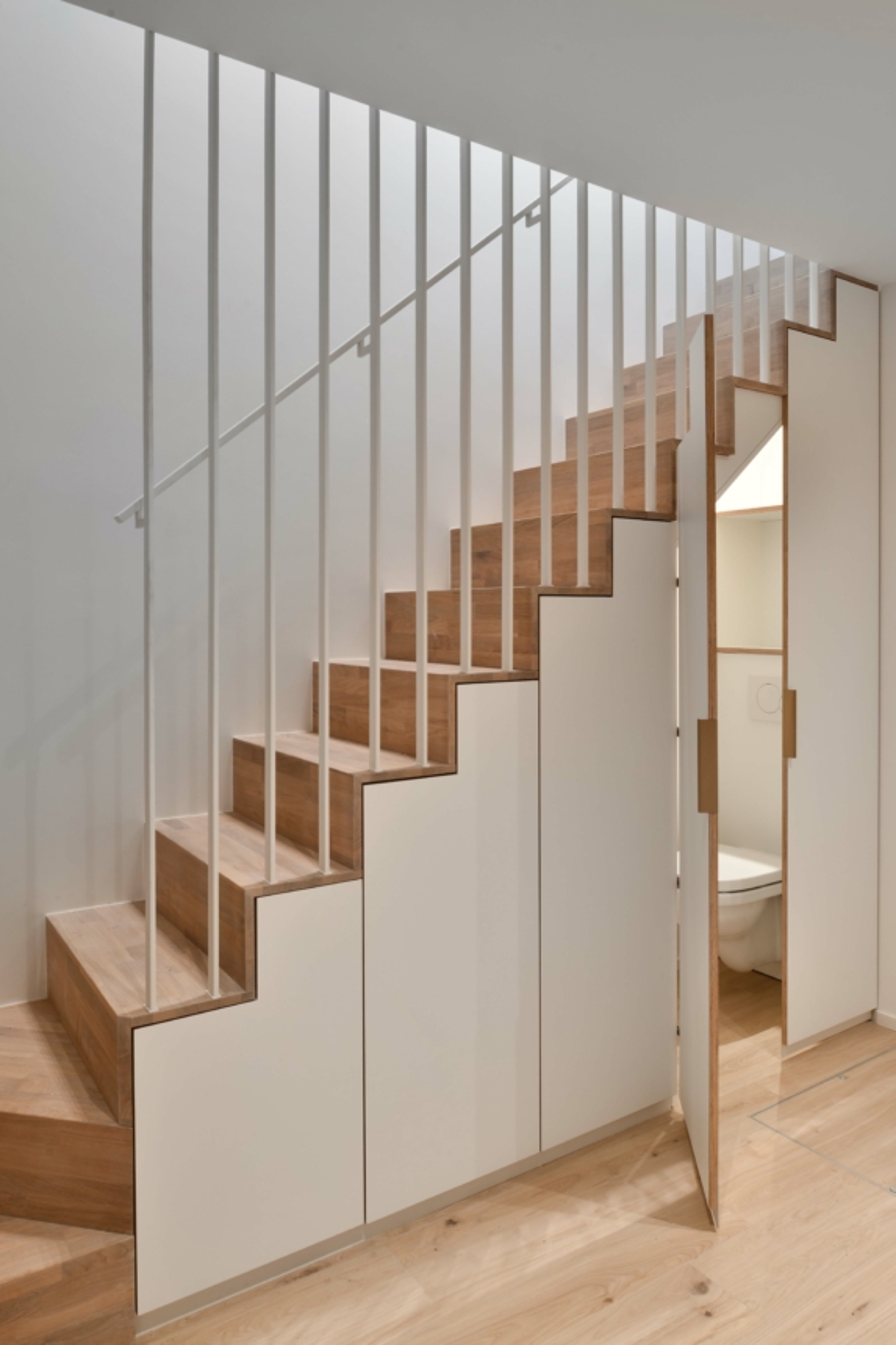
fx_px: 896
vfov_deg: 73.8
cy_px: 672
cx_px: 448
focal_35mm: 24
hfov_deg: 53.1
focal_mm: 24
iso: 100
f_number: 11
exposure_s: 1
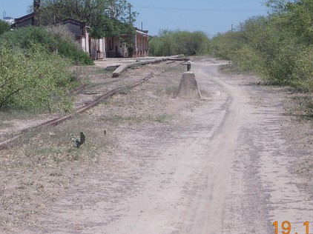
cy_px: 66
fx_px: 985
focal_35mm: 109
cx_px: 118
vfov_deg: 13.5
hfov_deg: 18.0
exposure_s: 1/250
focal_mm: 8.5
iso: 80
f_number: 8
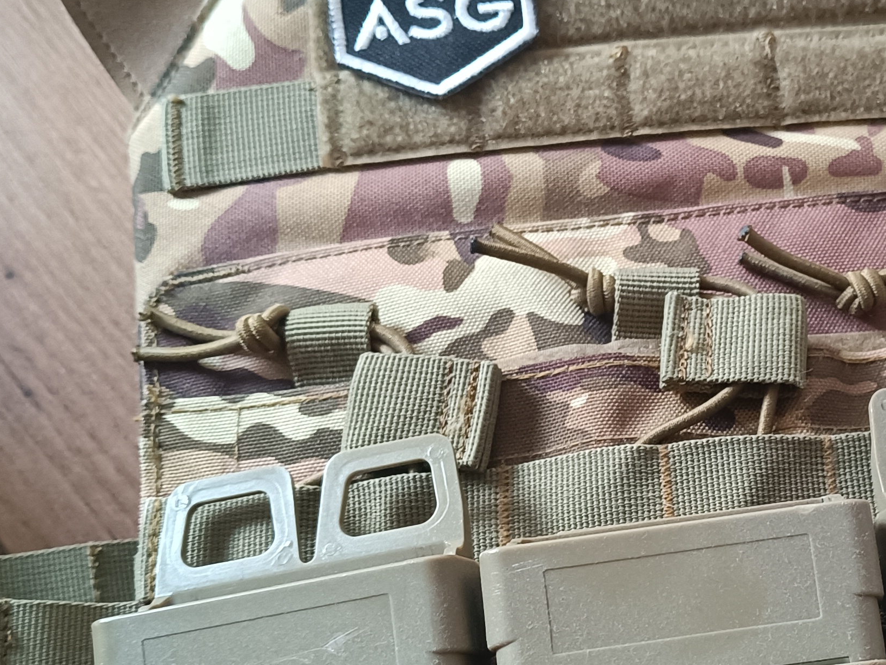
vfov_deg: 24.2
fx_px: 1536
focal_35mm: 60
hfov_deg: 31.3
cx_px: 716
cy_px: 478
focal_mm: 5.59
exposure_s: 1/25
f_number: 1.88
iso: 1077
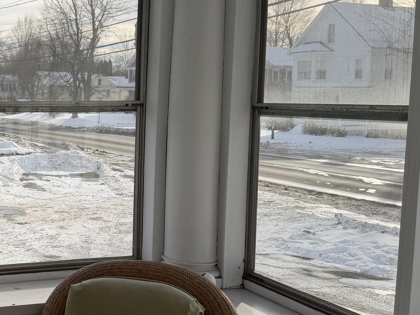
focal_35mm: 55
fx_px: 667
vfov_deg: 26.6
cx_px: 12
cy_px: 147
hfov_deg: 32.5
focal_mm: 6.76
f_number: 1.78
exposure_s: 1/3279
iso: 80
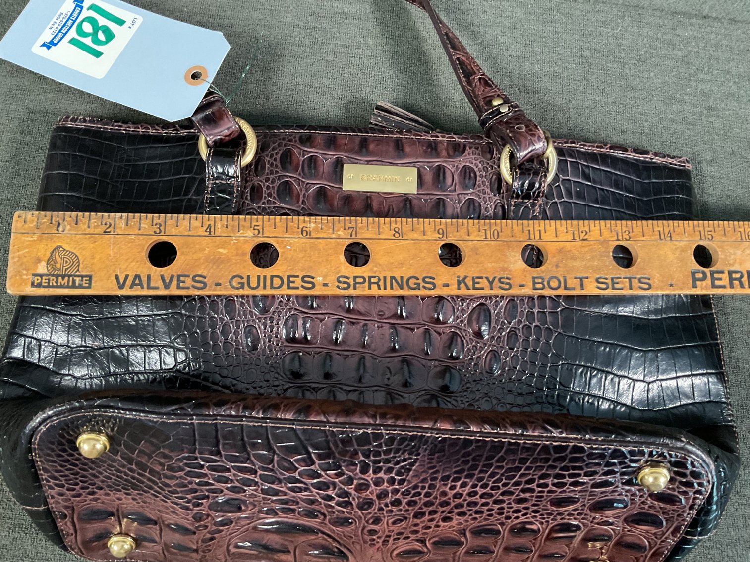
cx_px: 375
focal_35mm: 29
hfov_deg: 61.7
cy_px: 281
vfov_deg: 48.2
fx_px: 628
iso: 400
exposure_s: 1/30
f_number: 1.8
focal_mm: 3
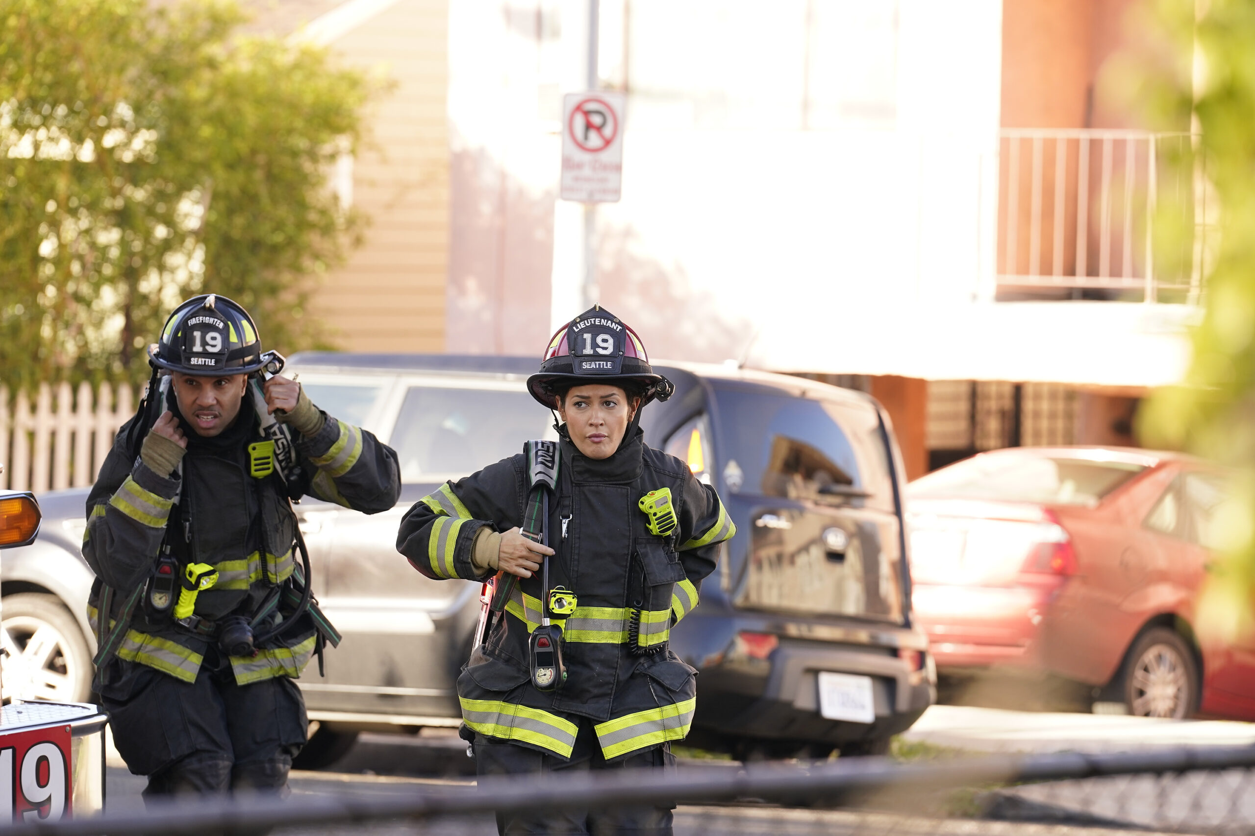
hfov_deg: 10.3
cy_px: 418
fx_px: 6972
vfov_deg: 6.9
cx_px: 628
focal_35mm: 200
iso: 500
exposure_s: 1/320
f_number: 5
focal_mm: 200
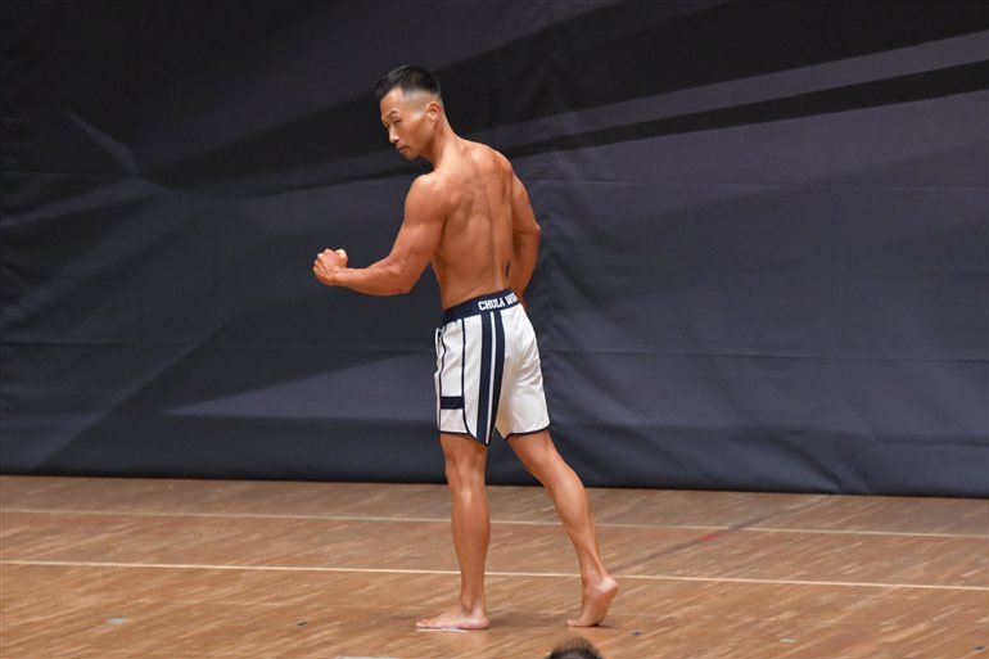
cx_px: 496
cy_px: 330
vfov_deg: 4.5
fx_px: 8294
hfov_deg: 6.8
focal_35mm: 302
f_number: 5.6
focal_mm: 200
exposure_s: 1/400
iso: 6400
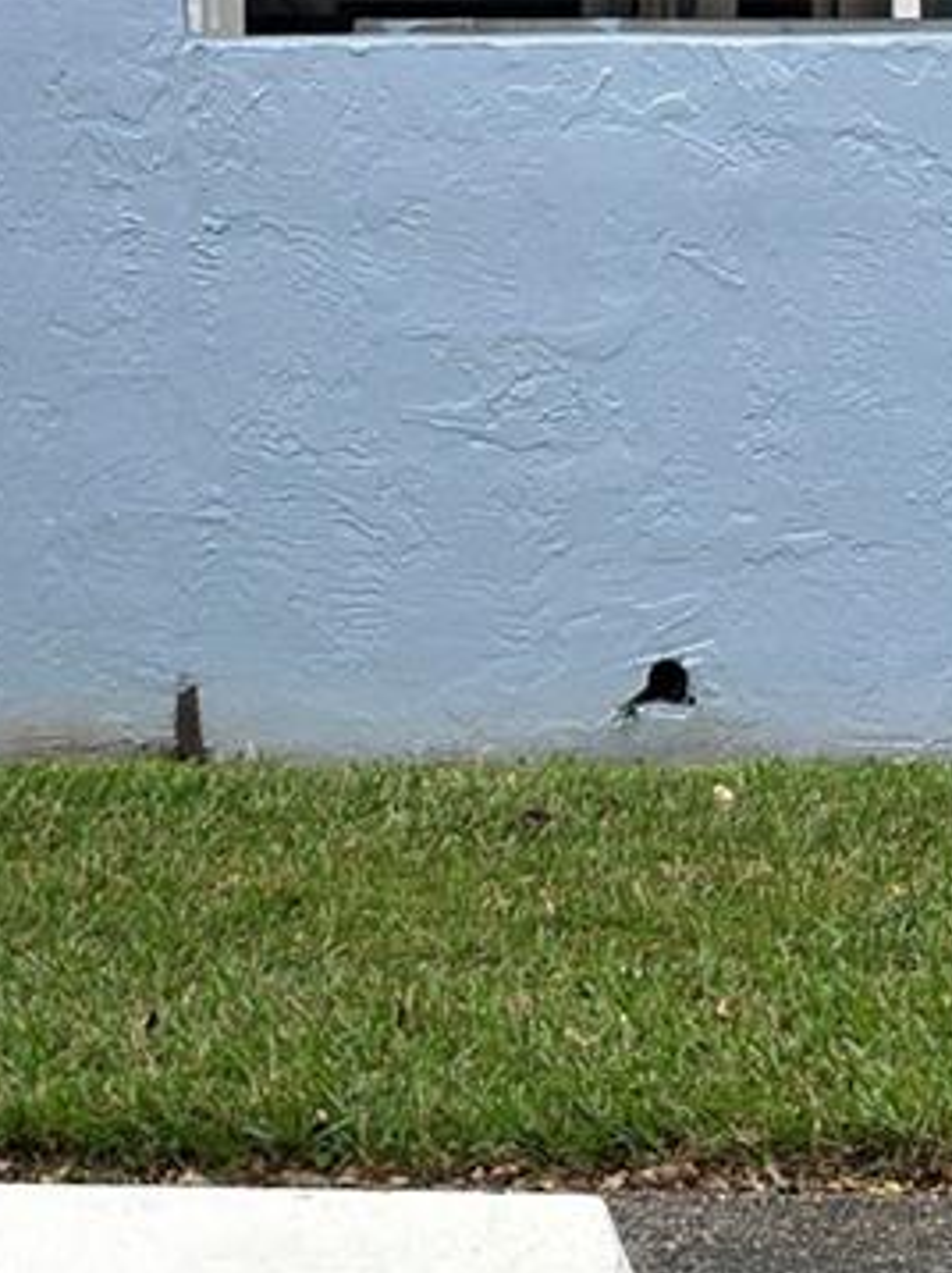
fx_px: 5911
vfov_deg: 11.9
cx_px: 39
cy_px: -398
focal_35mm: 161
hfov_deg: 9.2
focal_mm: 6.86
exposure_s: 1/935
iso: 80
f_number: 1.78
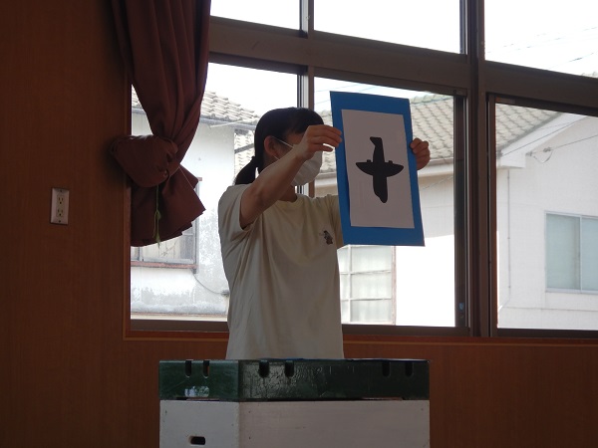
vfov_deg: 14.6
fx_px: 1745
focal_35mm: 101
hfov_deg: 19.4
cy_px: 224
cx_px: 299
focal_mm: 18.1
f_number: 4.8
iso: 125
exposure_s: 1/125
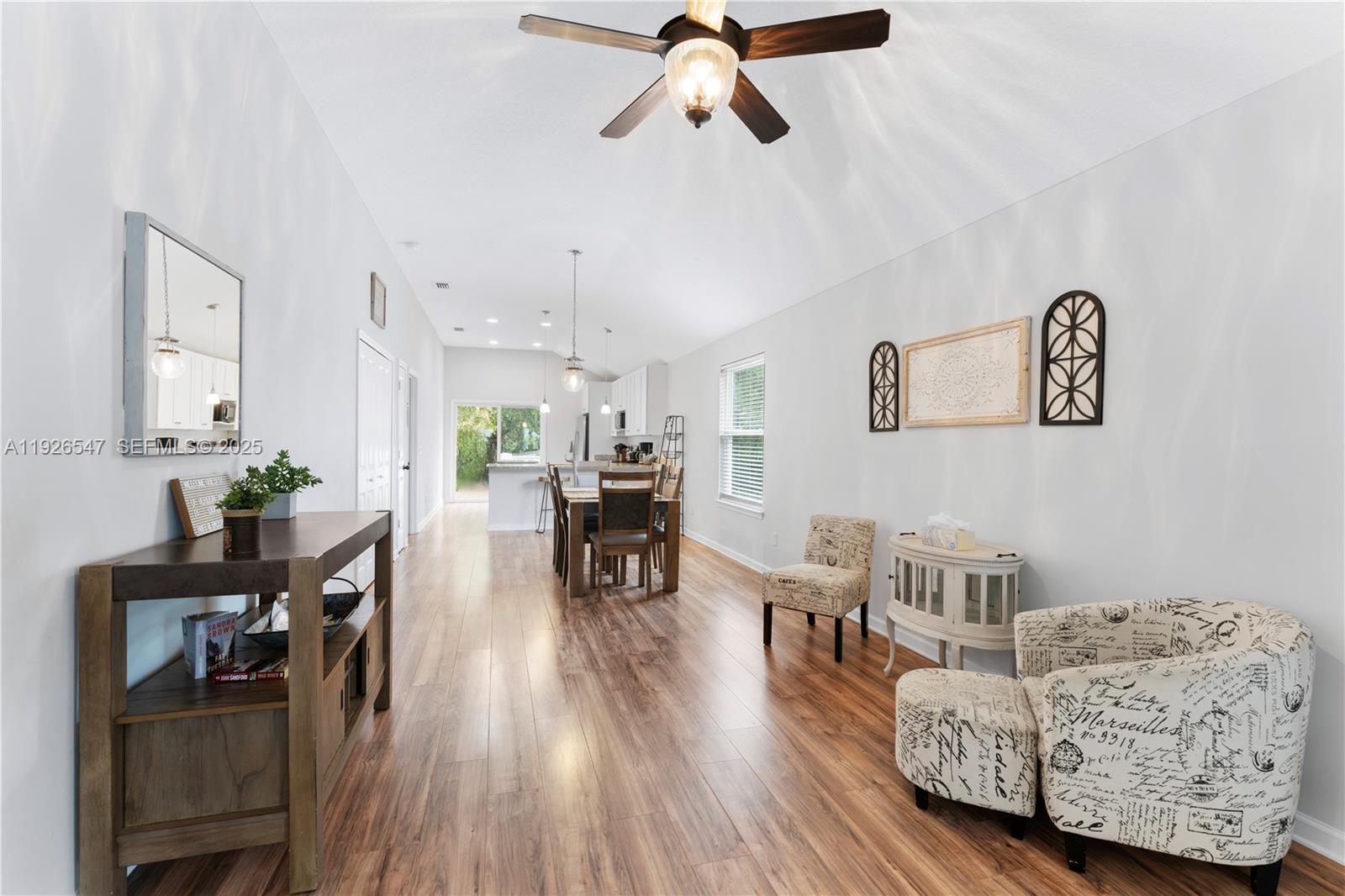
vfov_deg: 74.4
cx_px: 672
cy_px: 448
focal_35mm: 16
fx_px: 590
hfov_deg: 97.5
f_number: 9
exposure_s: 1.6
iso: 200
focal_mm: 15.8
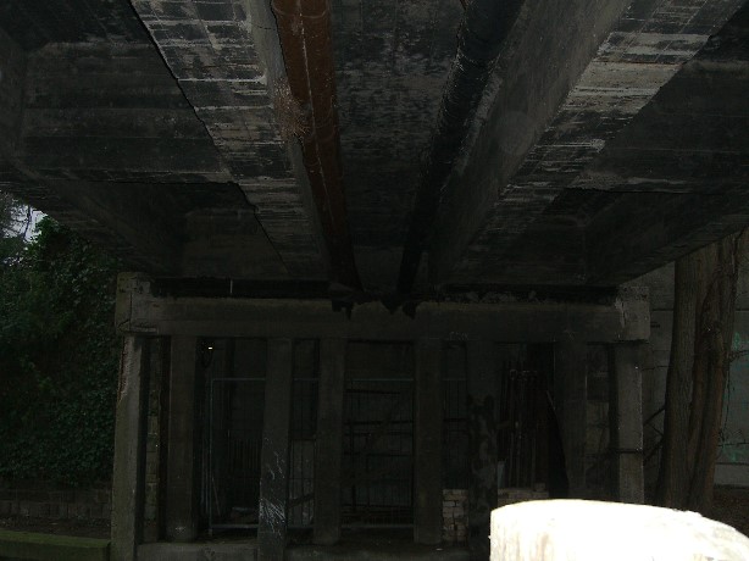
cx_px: 374
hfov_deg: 49.0
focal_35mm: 38
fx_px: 822
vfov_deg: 37.7
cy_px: 280
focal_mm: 7.9
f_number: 2.8
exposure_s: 1/60
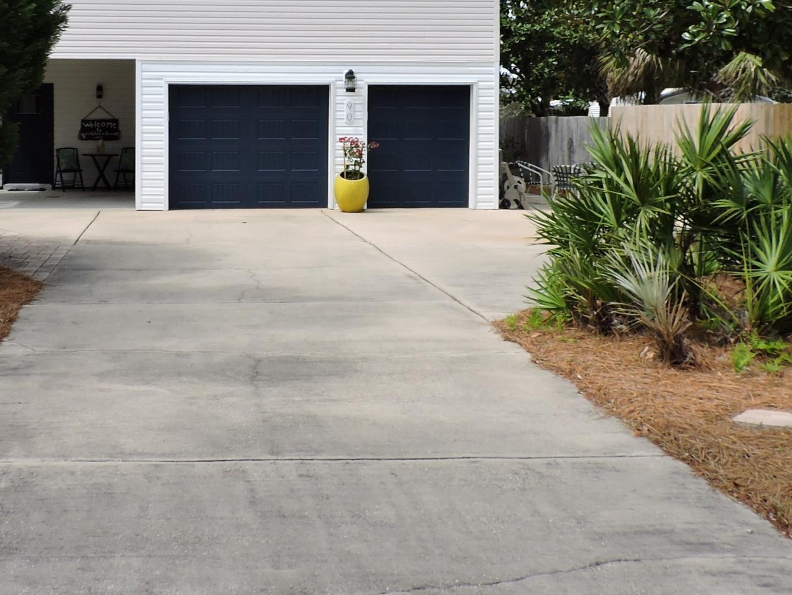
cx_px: 283
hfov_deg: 35.9
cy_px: 148
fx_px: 1213
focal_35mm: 53
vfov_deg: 27.2
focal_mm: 4.3
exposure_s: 1/1250
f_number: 3
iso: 100
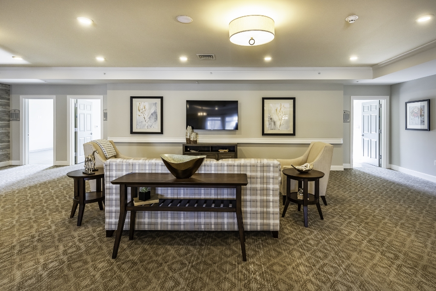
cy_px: 146
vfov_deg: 67.4
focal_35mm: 18
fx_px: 218
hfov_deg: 90.0
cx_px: 218
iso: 800
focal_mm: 18
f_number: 6.3
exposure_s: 1/30
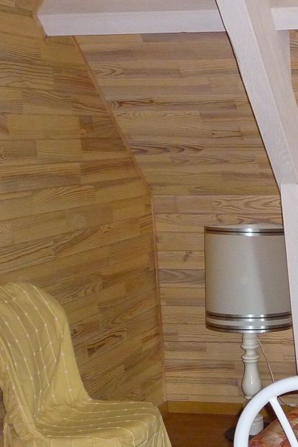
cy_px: 311
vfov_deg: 28.2
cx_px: 427
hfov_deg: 17.5
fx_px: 881
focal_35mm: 71
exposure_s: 1/30
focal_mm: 4.7
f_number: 3.3
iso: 320
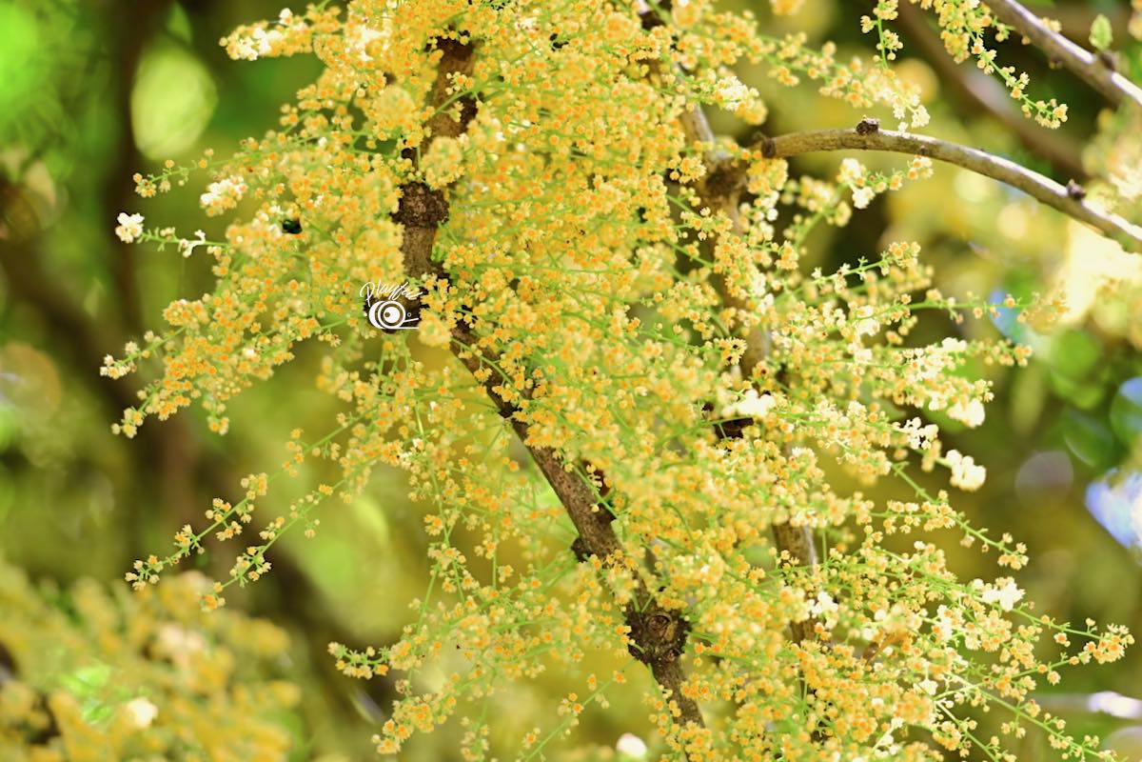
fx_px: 6344
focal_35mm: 200
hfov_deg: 10.3
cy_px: 381
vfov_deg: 6.9
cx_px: 571
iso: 400
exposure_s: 1/160
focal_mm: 200
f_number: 2.8
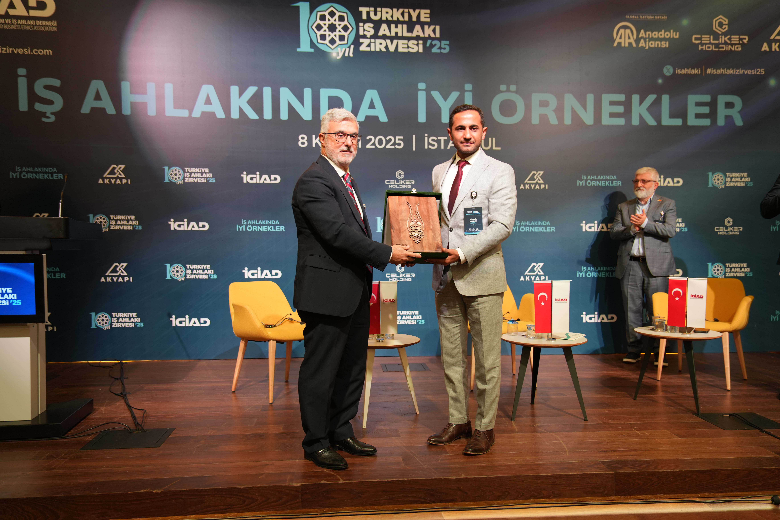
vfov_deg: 47.9
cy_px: 260
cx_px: 390
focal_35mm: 27
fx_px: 585
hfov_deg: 67.4
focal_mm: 27
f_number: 3.2
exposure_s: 1/100
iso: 640
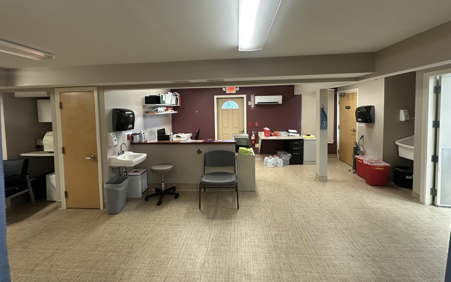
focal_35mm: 15
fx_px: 184
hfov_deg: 101.5
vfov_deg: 74.2
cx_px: 224
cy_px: 118
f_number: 2.2
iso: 400
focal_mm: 2.22
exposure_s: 1/60
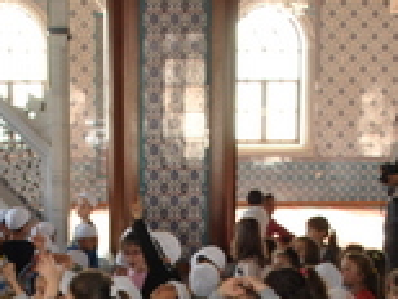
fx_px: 1163
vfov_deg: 13.9
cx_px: 109
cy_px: 430
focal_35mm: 101
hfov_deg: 19.3
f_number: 3.5
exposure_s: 1/25
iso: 200
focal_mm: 18
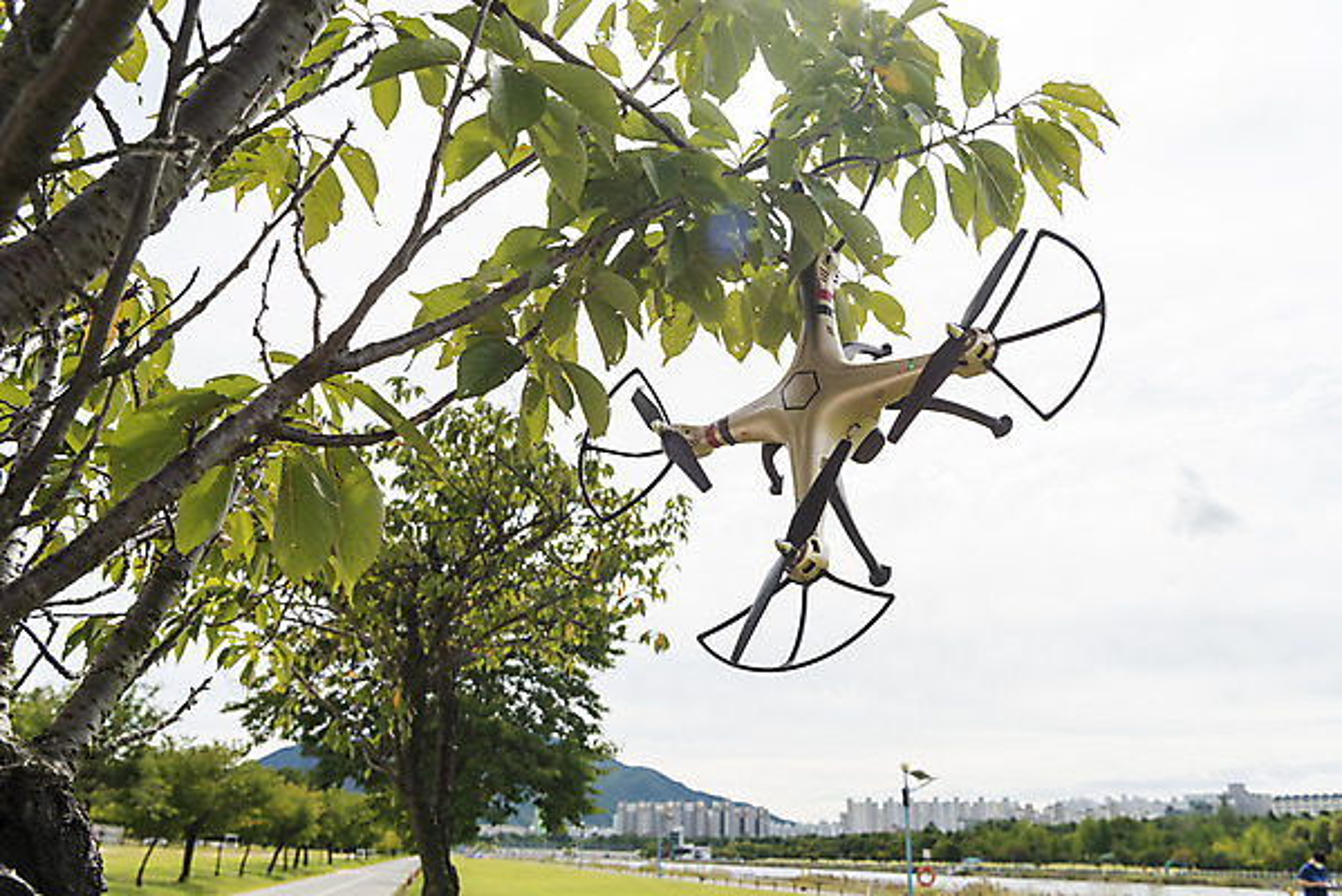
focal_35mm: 31
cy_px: 448
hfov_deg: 60.3
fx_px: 1156
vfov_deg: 42.4
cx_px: 671
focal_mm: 31
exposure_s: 1/320
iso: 200
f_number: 8
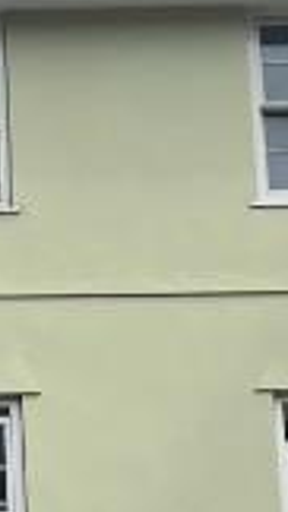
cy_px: 496
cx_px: -440
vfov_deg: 11.9
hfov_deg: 6.4
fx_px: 2433
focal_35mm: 179
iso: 32
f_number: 1.6
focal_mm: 5.1
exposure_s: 1/3344
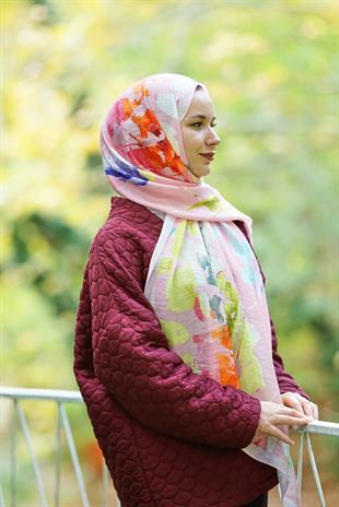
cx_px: 170
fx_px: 2003
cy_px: 254
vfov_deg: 14.4
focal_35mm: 142
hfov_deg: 9.7
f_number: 2.8
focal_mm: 142
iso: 200
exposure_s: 1/100
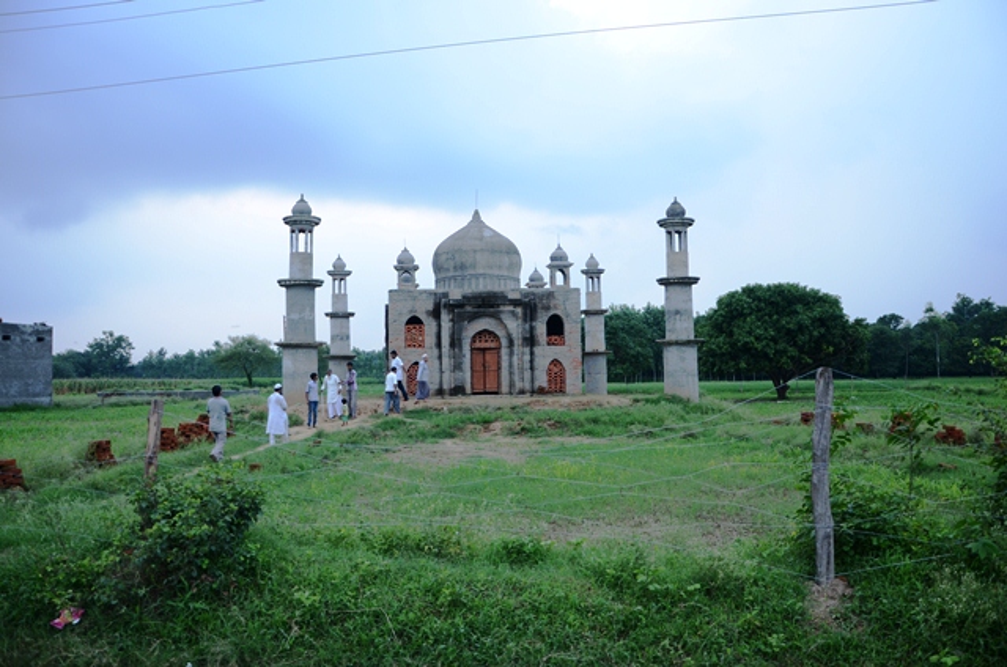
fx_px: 754
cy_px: 334
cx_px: 504
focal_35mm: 27
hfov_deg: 67.5
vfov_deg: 47.7
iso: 400
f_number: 4
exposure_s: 1/100
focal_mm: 18
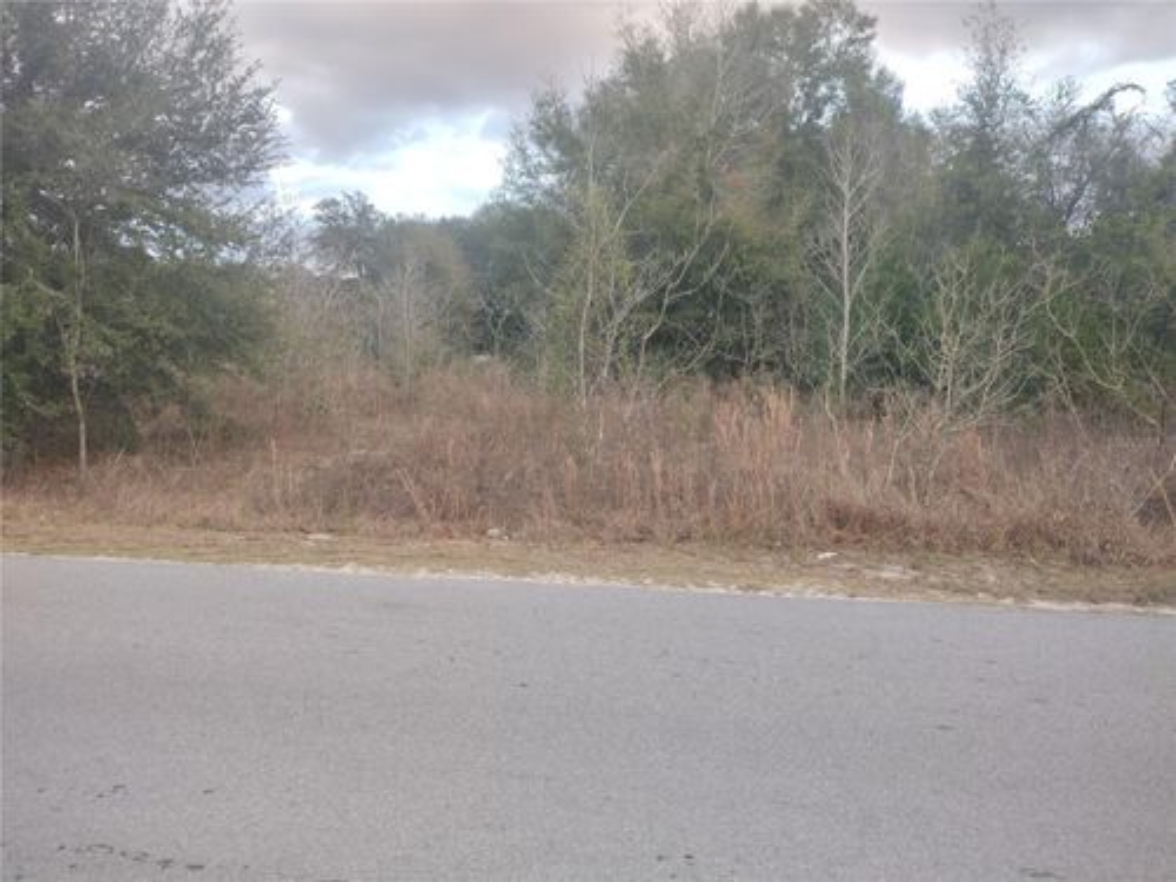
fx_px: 917
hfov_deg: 65.3
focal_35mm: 27
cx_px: 588
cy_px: 441
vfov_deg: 51.4
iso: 100
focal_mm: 4.71
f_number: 1.7
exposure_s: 1/132
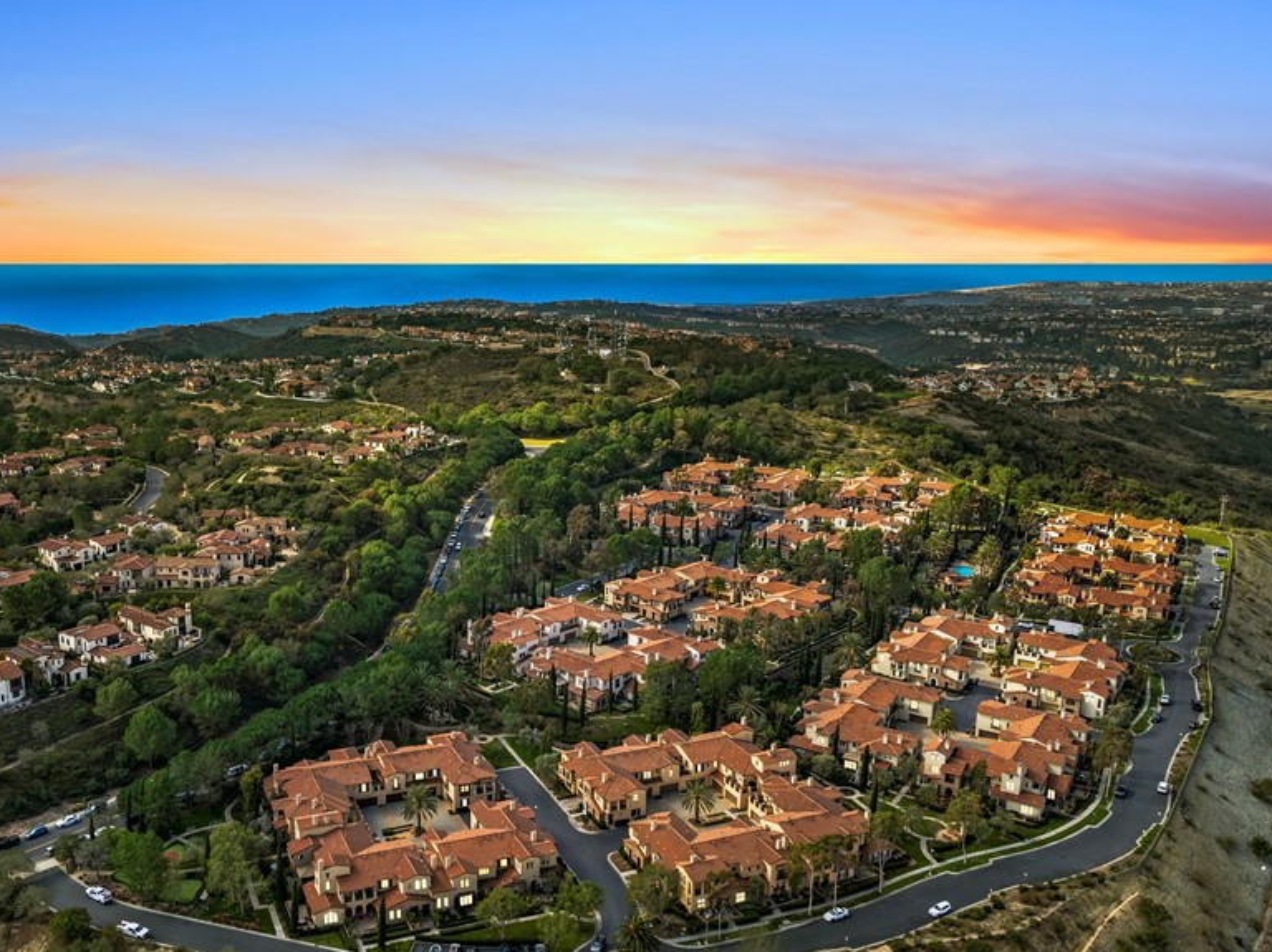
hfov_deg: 56.4
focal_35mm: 32
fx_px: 1175
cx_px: 500
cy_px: 488
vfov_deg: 44.1
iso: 140
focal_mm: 12.29
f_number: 2.8
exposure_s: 1/1000
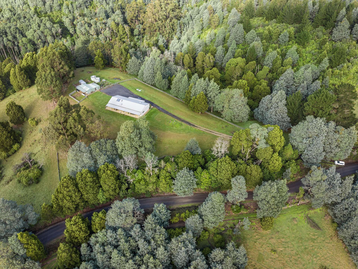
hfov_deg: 71.6
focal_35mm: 24
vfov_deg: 56.8
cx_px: 179
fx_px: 248
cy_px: 134
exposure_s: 1/240
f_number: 2.8
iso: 110
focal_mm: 12.29
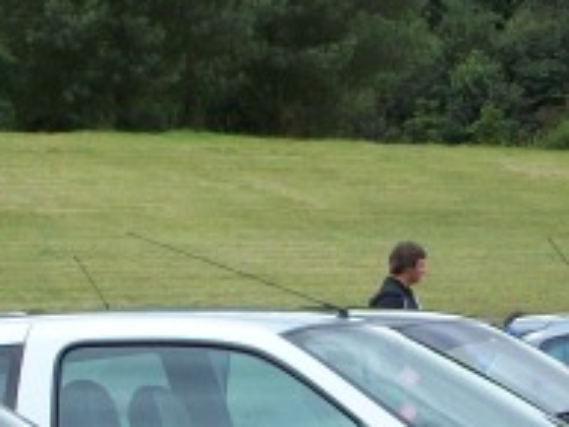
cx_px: 289
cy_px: 477
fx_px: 3059
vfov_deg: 7.9
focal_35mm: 186
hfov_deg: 10.6
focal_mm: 6.3
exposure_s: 1/640
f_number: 3.1
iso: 80
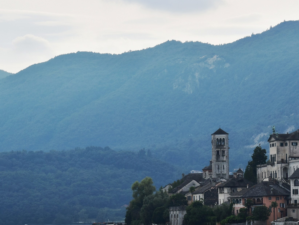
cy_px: 109
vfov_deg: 11.3
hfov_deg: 15.0
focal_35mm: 131
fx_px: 1132
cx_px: 184
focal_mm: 62
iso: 360
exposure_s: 1/500
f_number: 11
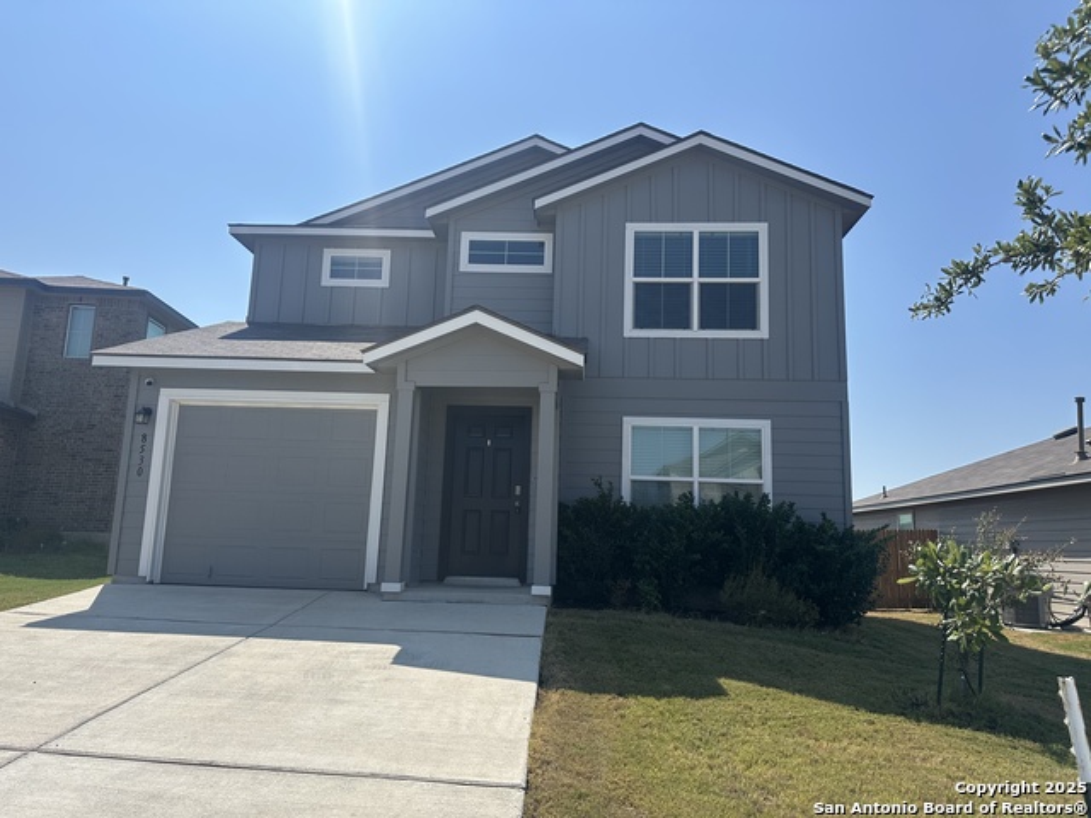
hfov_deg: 71.6
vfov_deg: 56.8
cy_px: 409
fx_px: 756
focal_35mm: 24
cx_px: 546
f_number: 1.78
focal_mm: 6.86
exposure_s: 1/6211
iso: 80
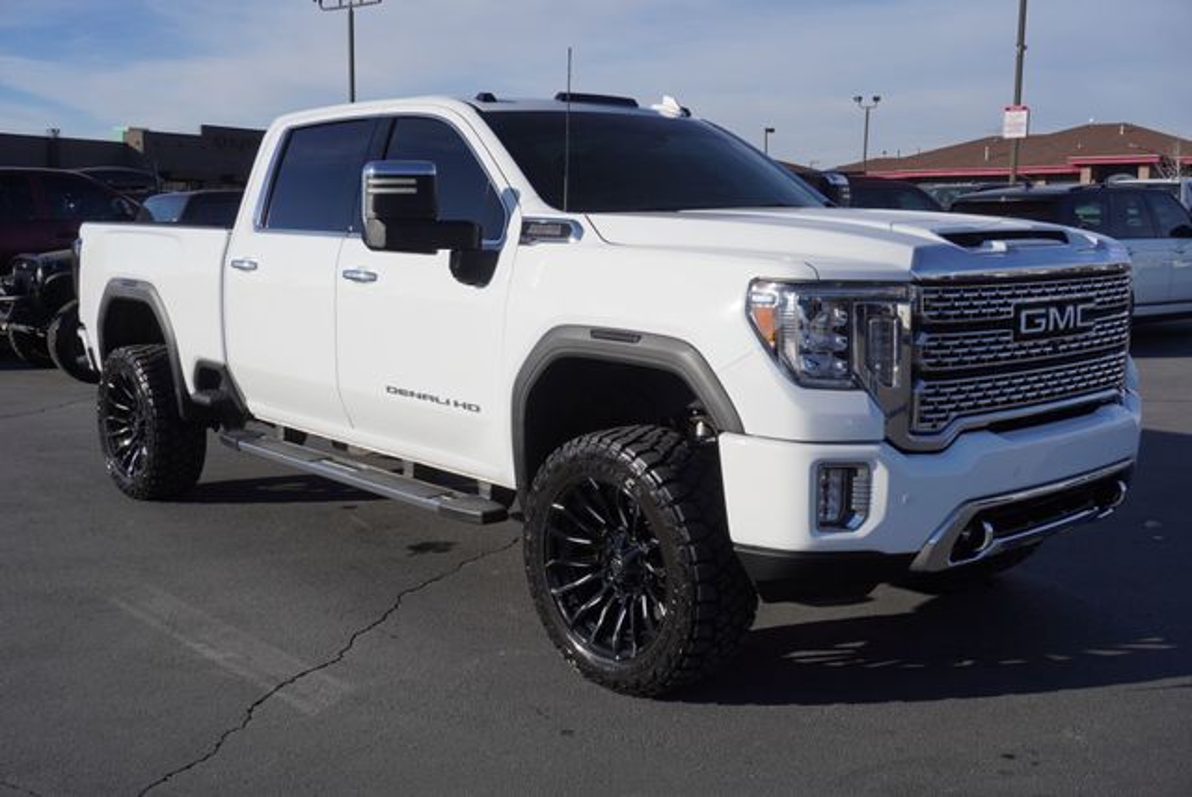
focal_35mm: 38
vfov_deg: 35.6
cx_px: 596
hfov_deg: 51.2
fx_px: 1243
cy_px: 398
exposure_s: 1/400
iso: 100
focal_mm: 25
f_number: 8
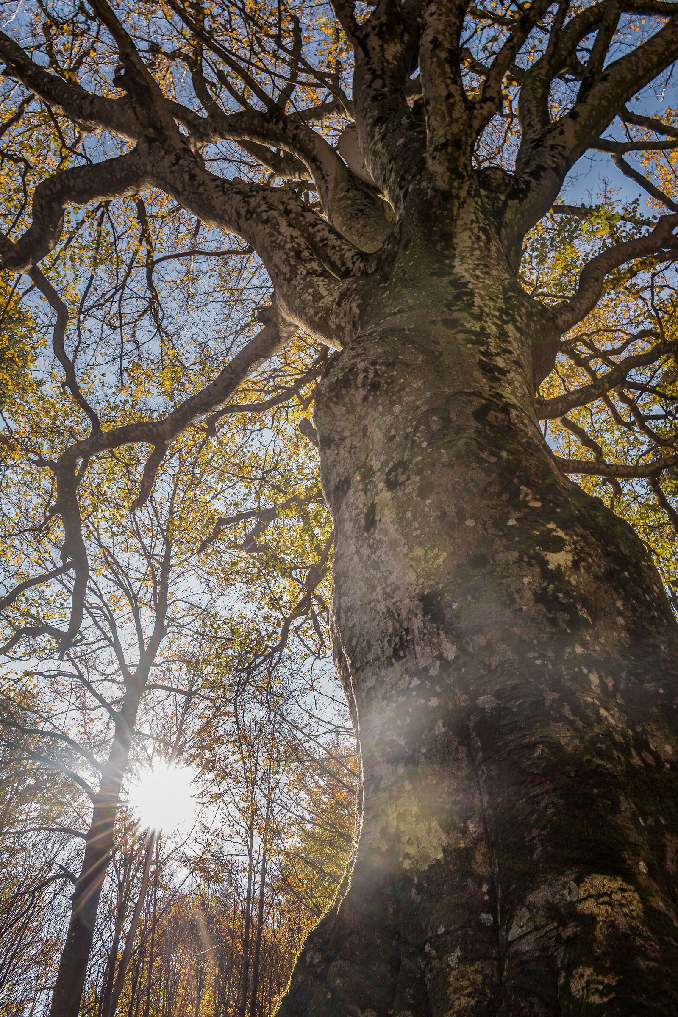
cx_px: 339
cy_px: 508
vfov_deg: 67.4
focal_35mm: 27
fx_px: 763
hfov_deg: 47.9
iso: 100
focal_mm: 18
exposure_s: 1/40
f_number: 13
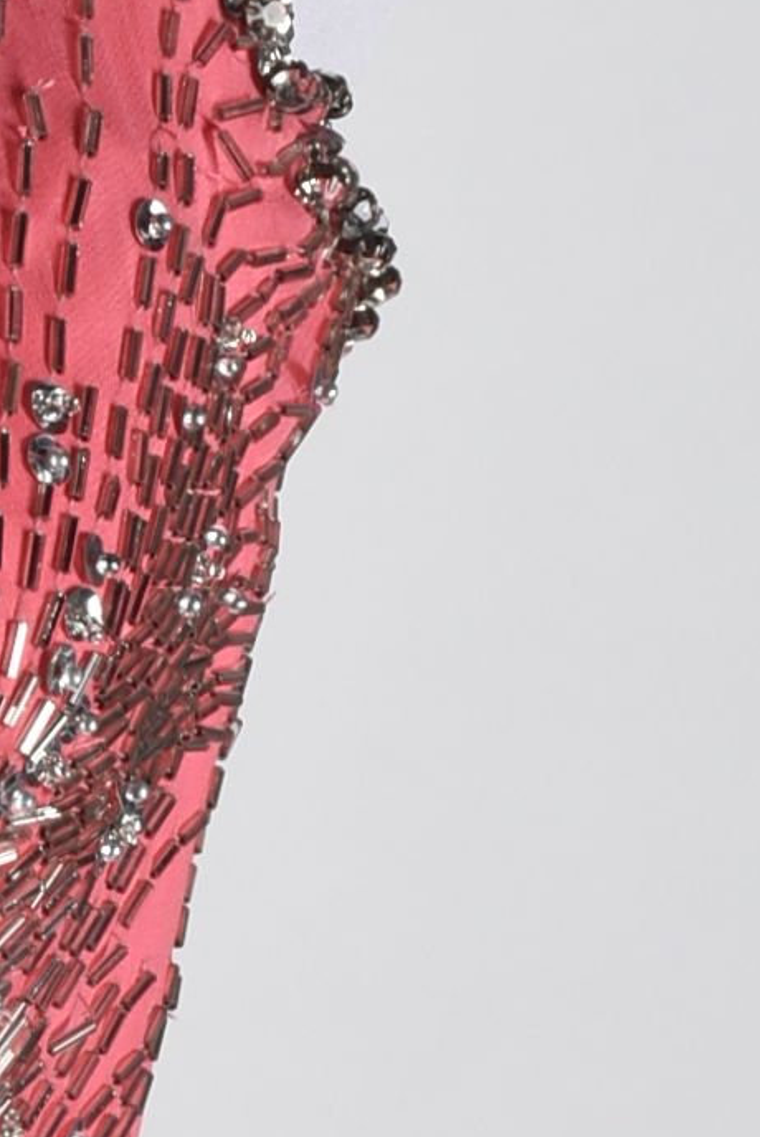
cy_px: 1051
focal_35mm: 326
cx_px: -834
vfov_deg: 6.3
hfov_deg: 4.2
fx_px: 10302
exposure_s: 1/125
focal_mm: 50
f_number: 13
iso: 200
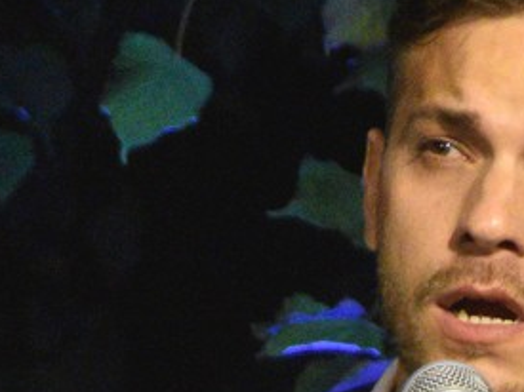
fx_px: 29596
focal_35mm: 1956
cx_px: 707
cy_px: 830
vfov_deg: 0.8
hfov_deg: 1.0
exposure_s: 1/400
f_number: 5.3
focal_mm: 230
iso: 3200
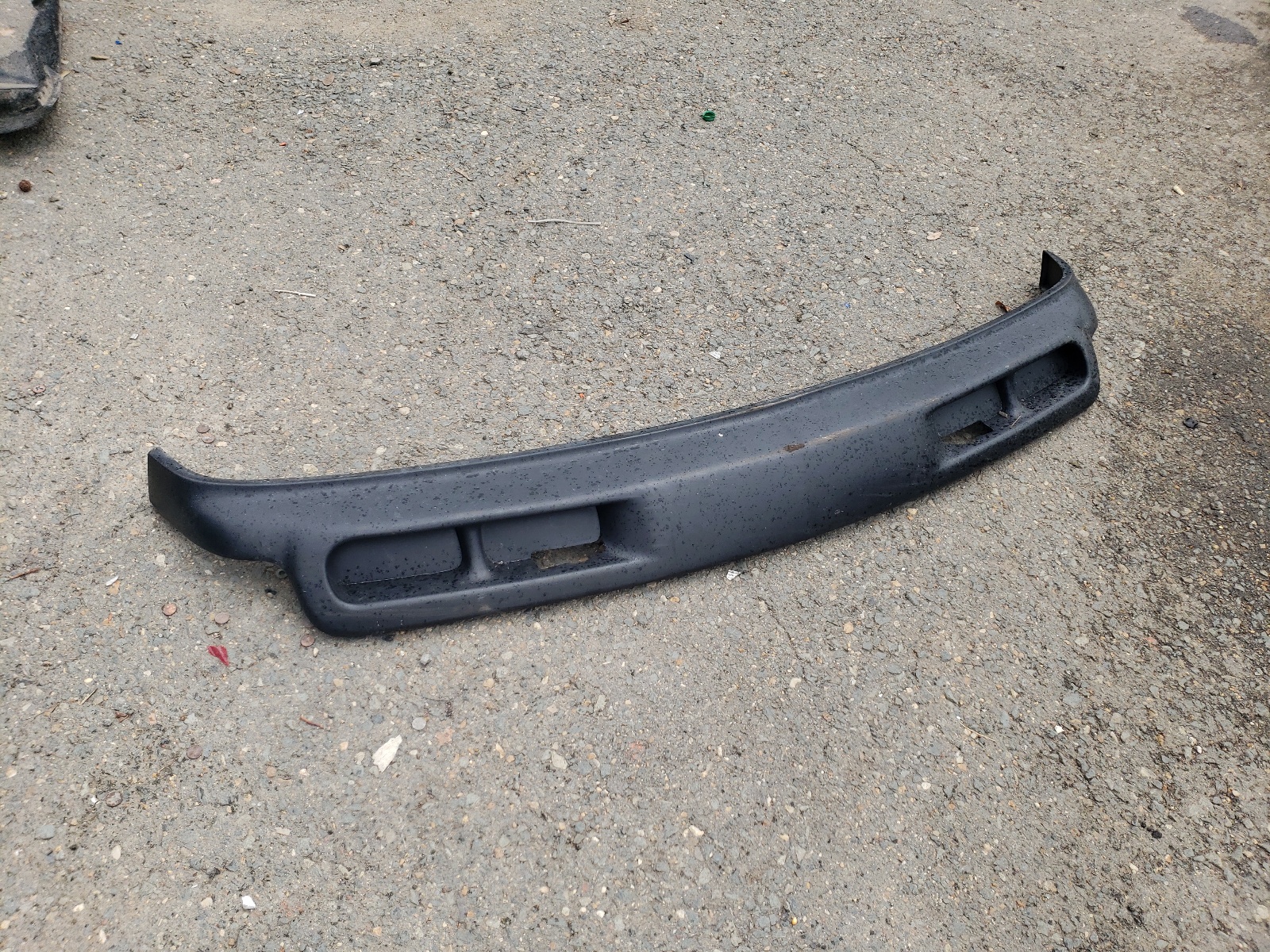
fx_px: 954
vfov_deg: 53.1
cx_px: 635
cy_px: 476
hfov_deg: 67.3
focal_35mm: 26
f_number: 1.5
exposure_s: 1/1667
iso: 50
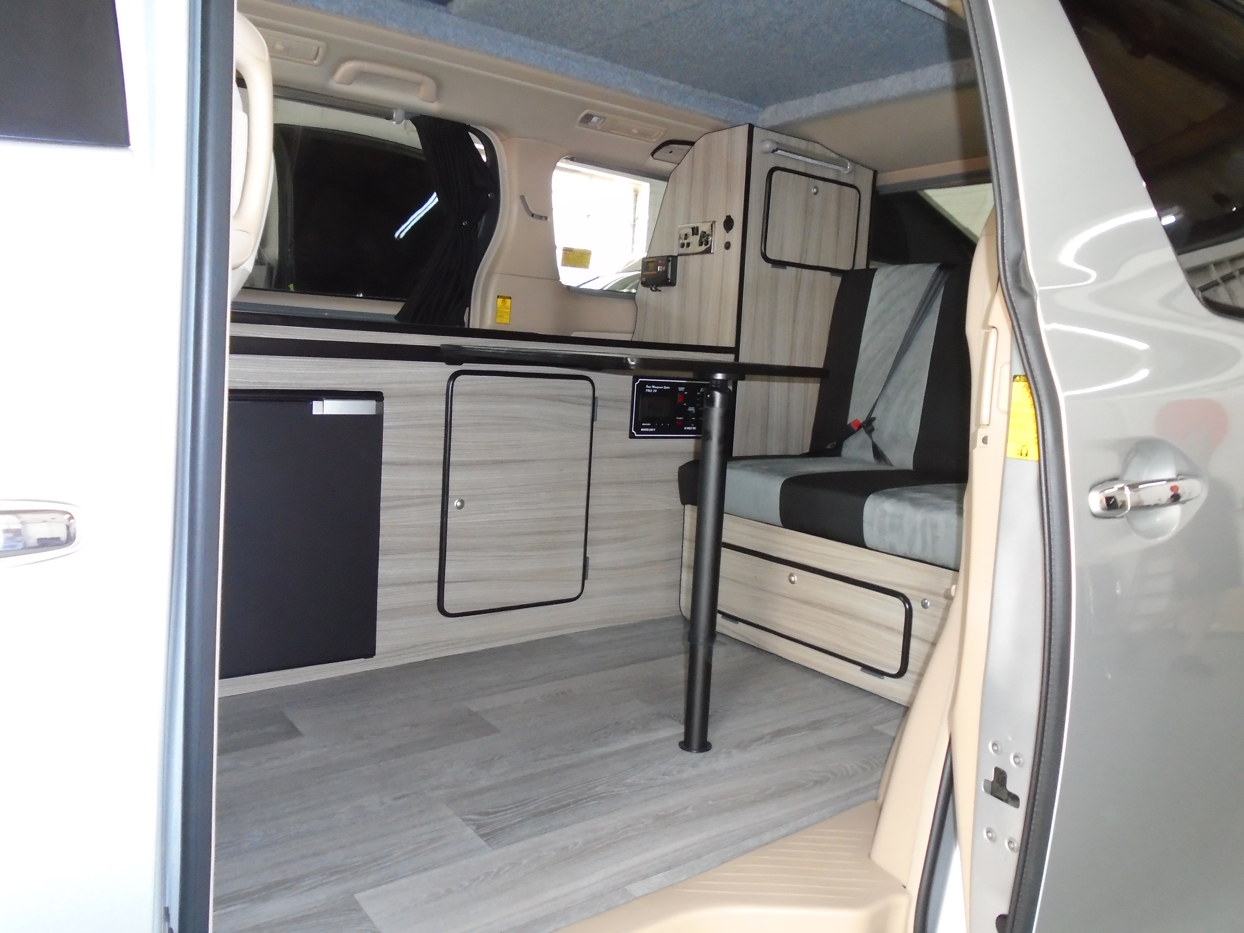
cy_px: 466
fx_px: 934
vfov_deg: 53.1
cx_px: 622
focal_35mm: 26
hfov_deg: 67.3
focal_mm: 4.6
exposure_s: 1/30
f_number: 3.2
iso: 400
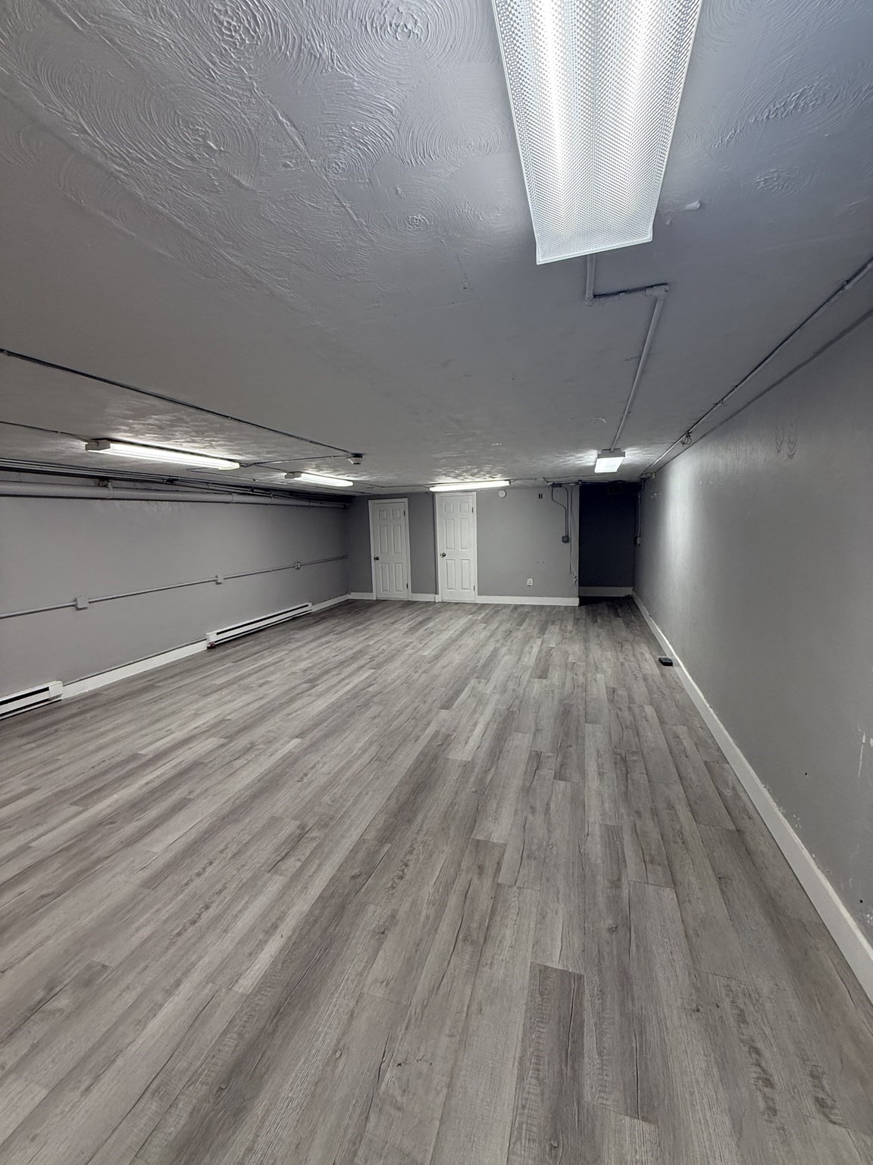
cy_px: 582
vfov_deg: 102.1
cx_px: 436
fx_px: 471
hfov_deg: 85.7
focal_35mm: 14
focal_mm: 2.22
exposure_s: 1/120
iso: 250
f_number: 2.2
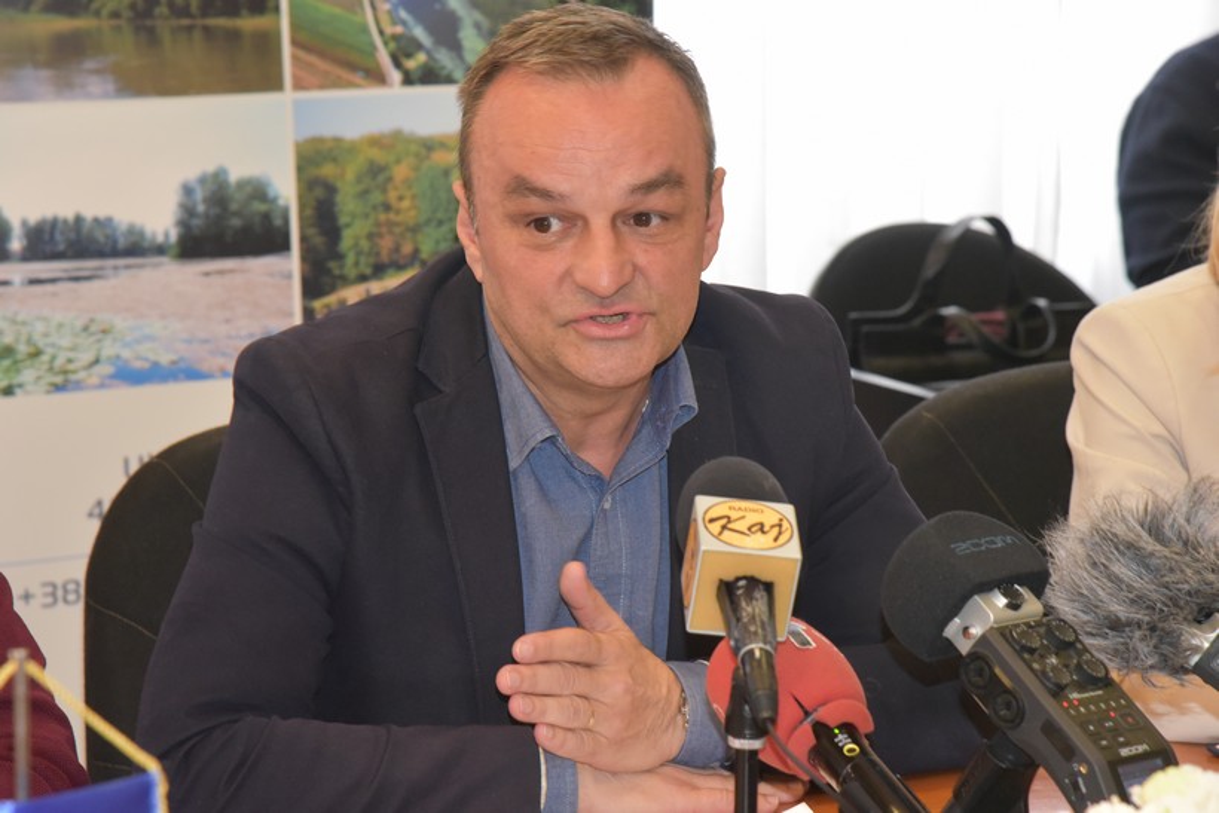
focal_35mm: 120
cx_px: 610
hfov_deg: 17.1
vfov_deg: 11.4
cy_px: 406
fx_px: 4064
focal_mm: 120
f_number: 8
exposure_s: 1/60
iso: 6400
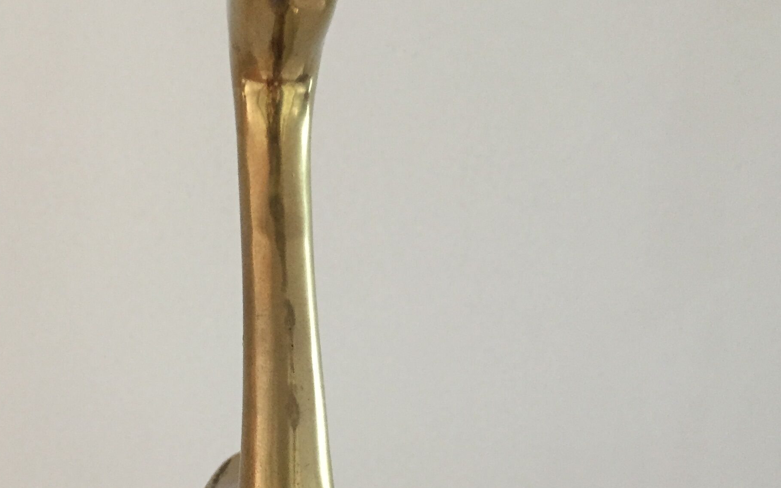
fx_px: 1171
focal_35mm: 55
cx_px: 271
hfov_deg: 36.6
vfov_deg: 23.4
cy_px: 342
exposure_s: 1/30
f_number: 2.2
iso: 160
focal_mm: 4.15
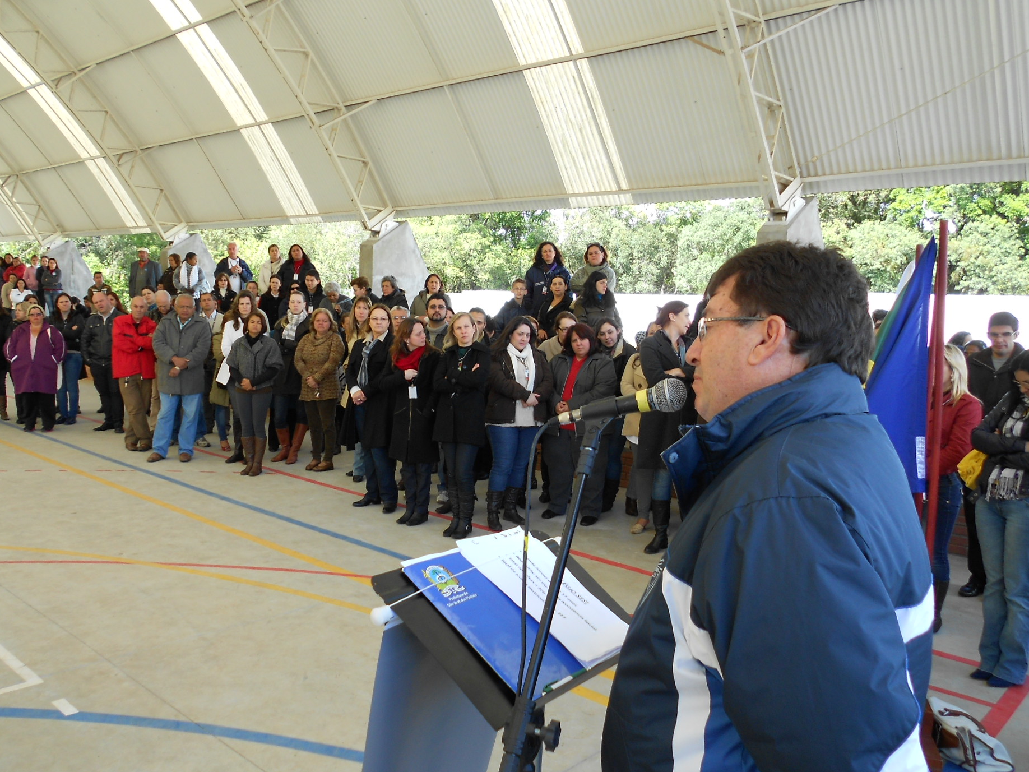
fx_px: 862
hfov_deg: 61.6
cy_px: 381
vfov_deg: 48.2
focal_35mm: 29
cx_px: 470
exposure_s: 1/80
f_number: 3.2
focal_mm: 4.6
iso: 80
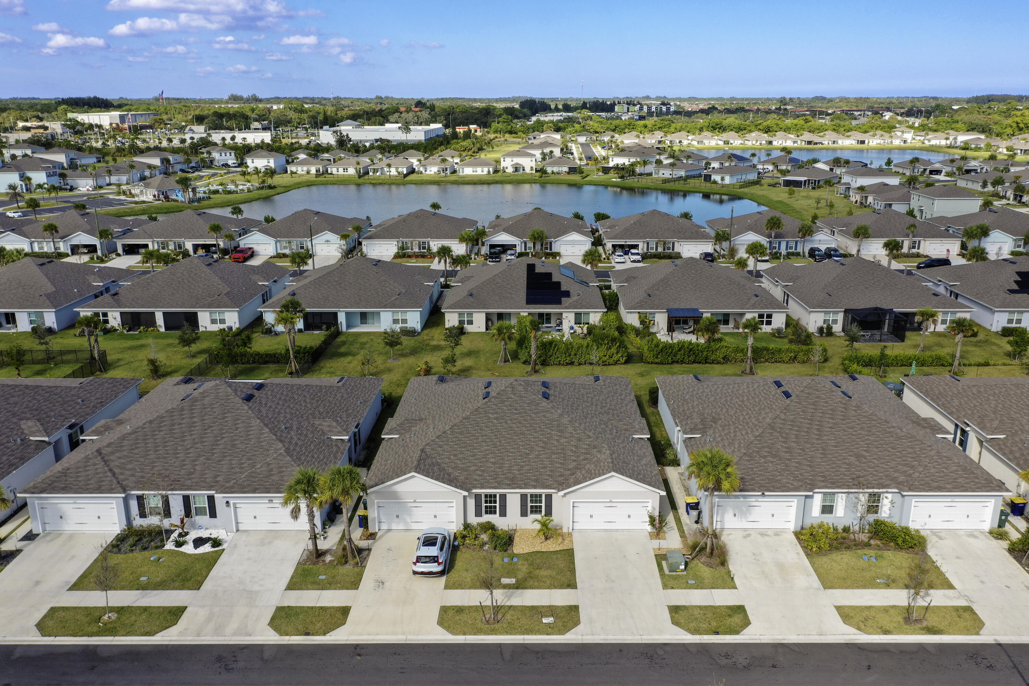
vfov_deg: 46.4
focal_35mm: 28
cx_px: 514
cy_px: 343
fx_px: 800
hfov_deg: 65.5
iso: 100
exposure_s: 1/320
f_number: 5.6
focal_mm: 10.26
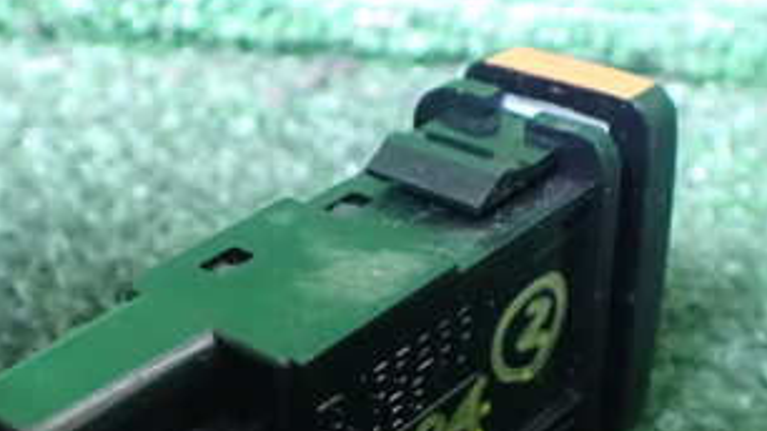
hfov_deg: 32.7
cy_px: 351
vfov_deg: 18.6
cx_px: 283
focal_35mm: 64
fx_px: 1301
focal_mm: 5.4
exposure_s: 1/20
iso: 1600
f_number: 2.3
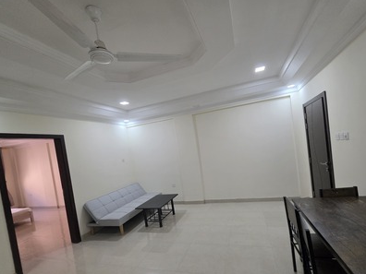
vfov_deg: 81.3
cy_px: 155
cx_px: 195
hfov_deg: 98.0
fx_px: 159
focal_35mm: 15
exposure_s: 1/200
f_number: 1.9
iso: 500
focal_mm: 2.2
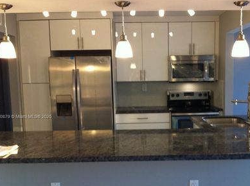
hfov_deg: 42.0
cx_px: 147
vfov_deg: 31.9
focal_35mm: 45
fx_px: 324
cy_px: 117
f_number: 2.8
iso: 80
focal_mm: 3.85
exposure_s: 1/40
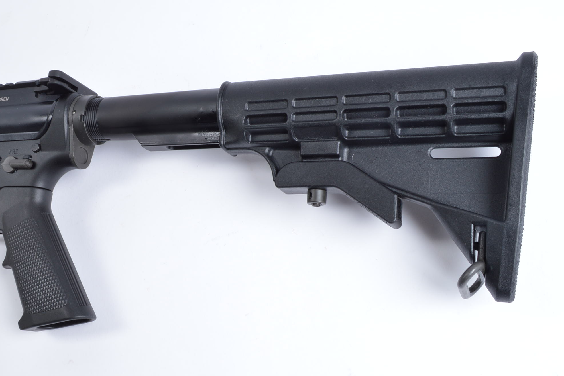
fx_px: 642
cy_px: 205
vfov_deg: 32.6
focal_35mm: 41
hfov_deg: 46.9
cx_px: 206
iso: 100
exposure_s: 1/125
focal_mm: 18
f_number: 11
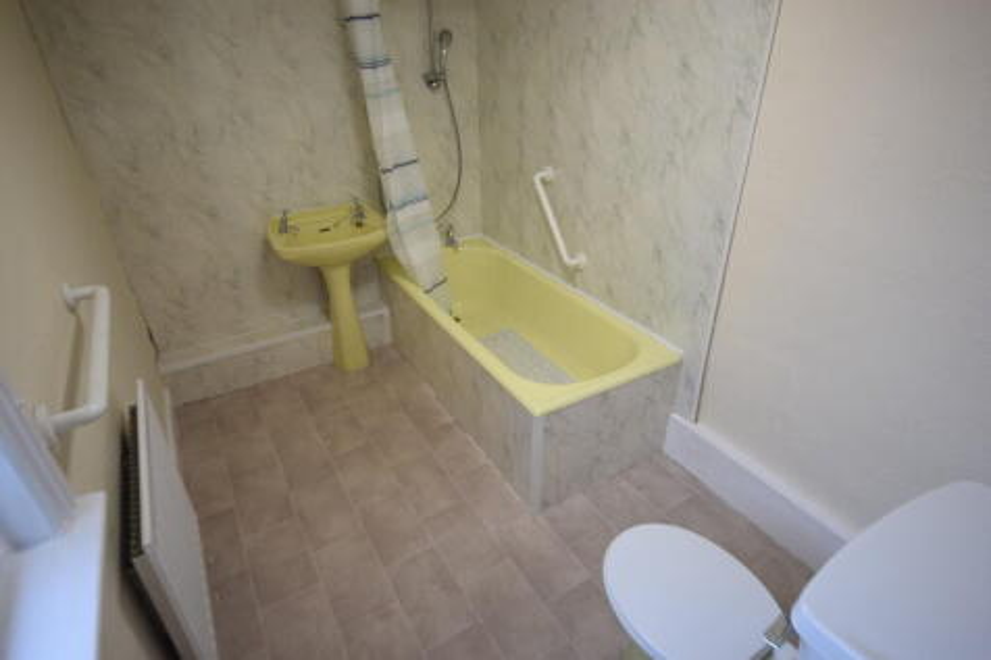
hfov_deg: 81.2
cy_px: 330
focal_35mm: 21
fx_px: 578
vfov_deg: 59.5
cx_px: 496
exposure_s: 1/60
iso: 640
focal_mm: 14
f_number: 4.8
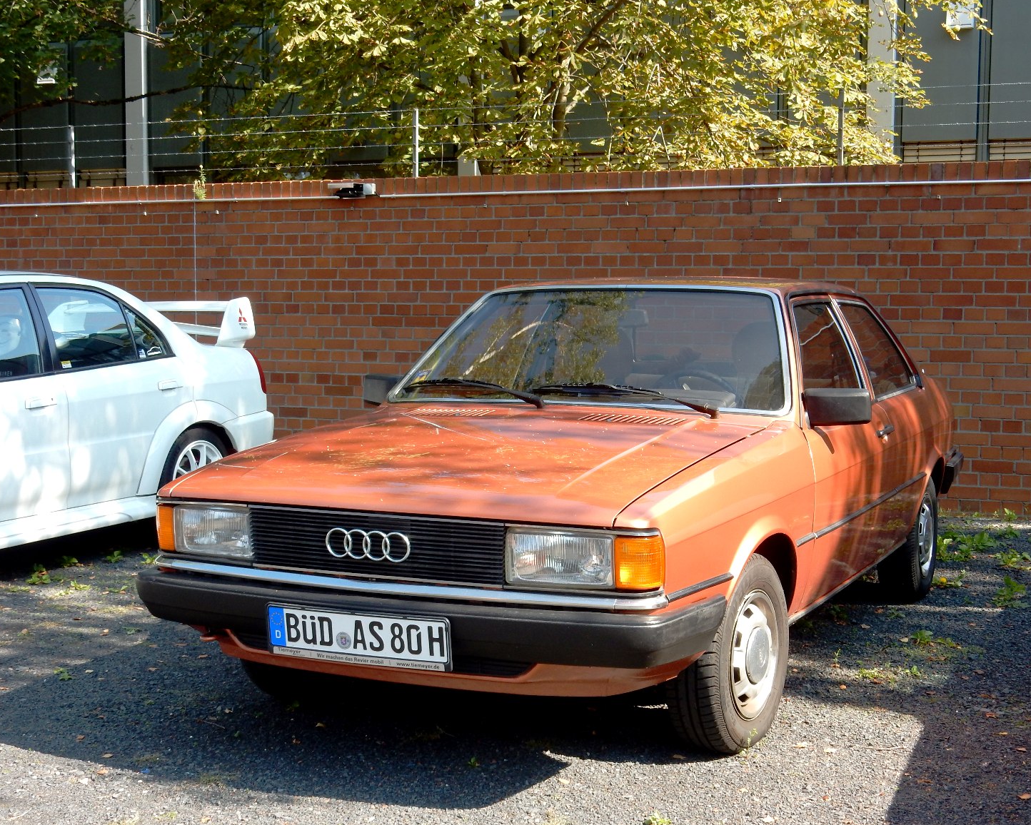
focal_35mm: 54
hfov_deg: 34.7
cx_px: 542
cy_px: 416
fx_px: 1648
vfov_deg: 28.1
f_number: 4.5
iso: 125
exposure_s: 1/200
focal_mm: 9
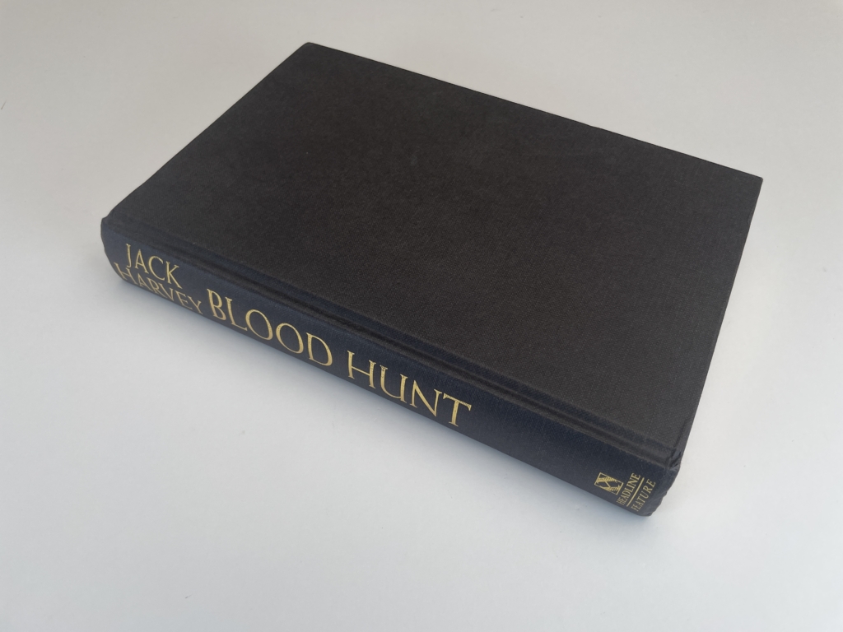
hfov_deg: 67.3
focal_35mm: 26
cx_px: 422
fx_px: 633
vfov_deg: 53.1
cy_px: 316
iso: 32
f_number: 1.6
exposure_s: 1/297
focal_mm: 4.2
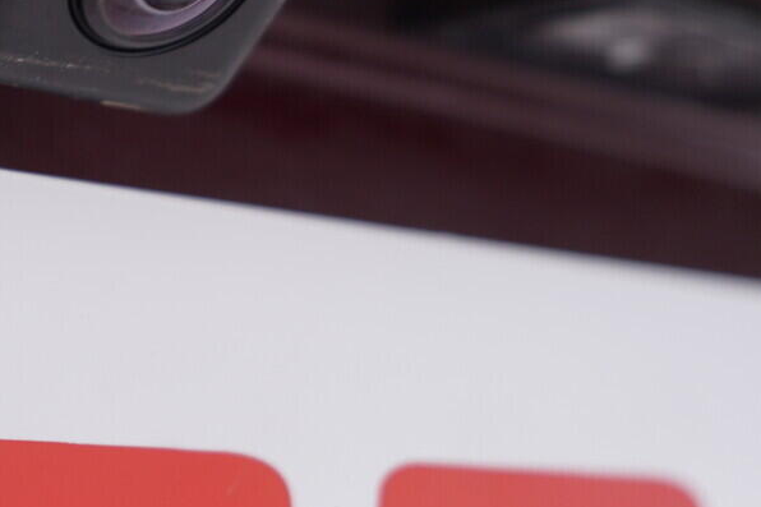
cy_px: -5
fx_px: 1838
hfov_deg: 22.5
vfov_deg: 15.4
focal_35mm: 87
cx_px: -3
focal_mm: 24
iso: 125
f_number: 3.2
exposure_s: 1/50
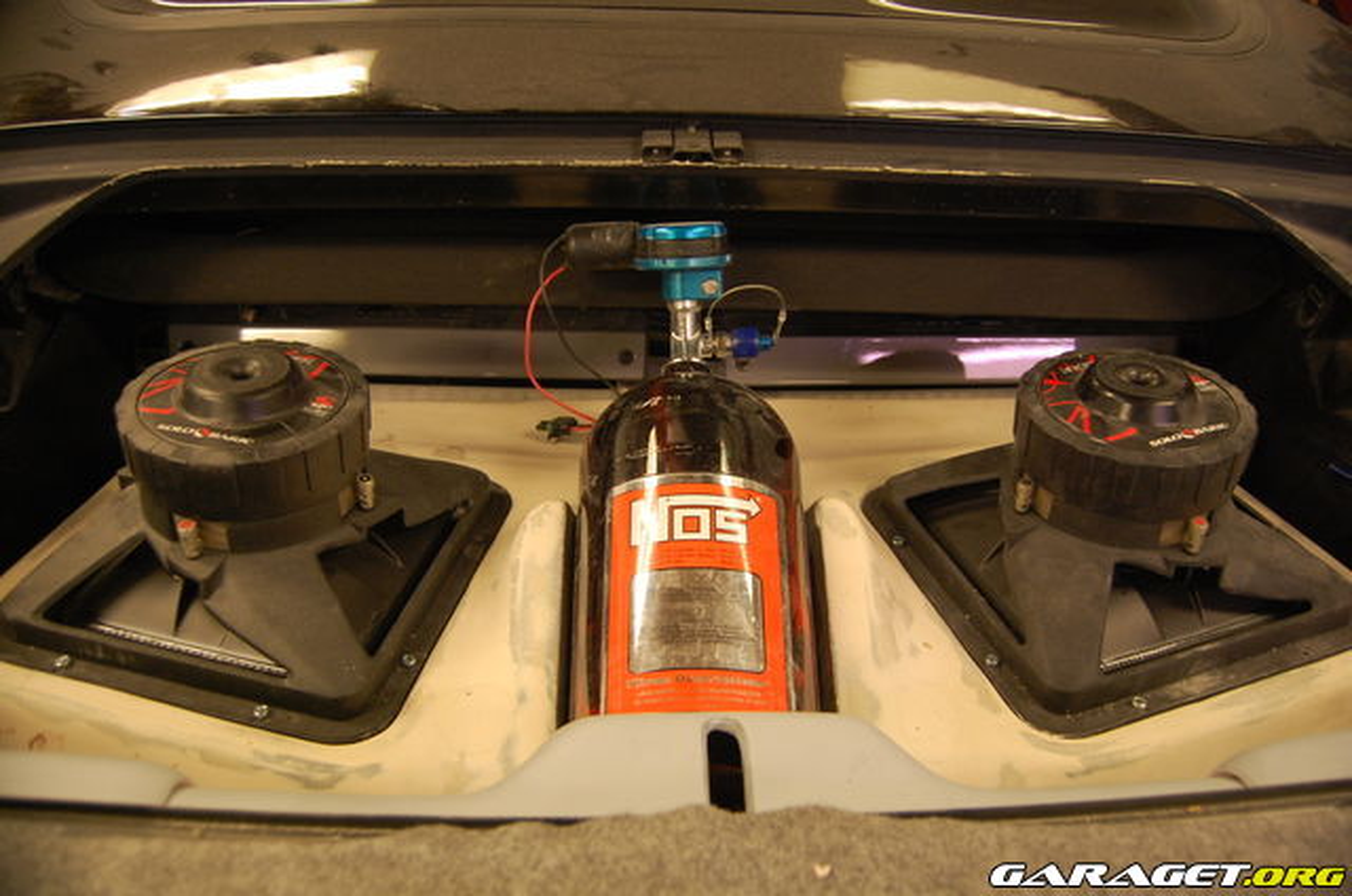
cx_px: 676
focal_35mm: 27
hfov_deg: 67.5
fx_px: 1012
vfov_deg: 47.7
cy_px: 448
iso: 800
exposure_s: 1/15
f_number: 3.5
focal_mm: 18
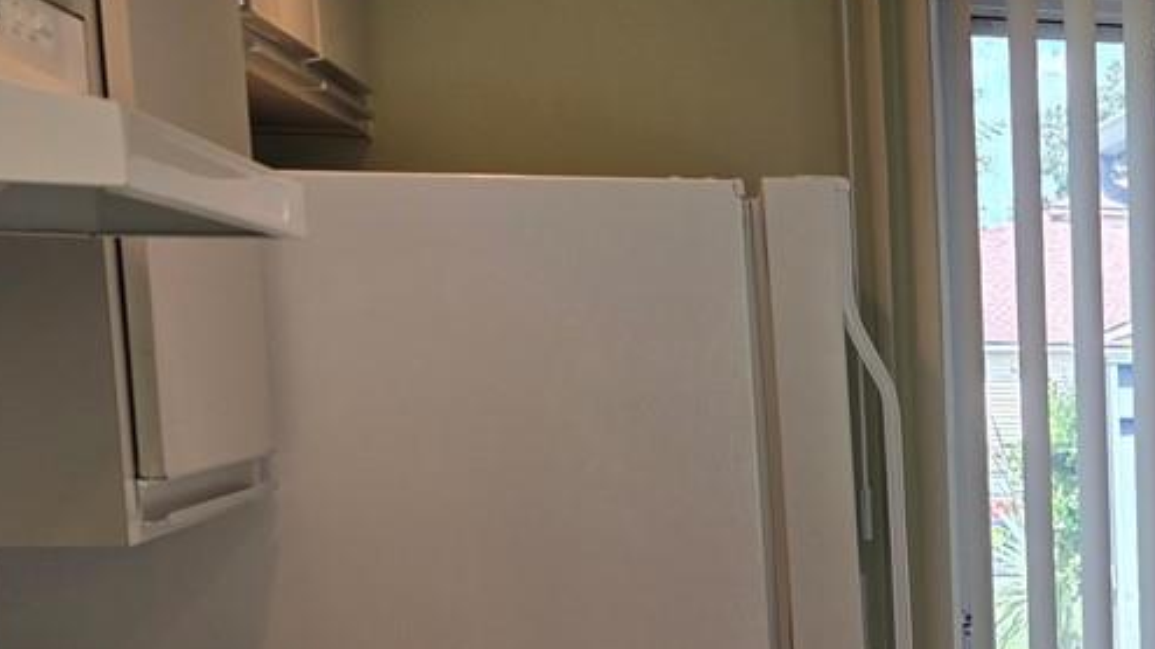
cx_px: 1626
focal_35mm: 81
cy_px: 696
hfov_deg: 22.5
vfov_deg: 14.6
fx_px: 2480
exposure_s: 1/120
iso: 25
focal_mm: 6.3
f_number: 1.7
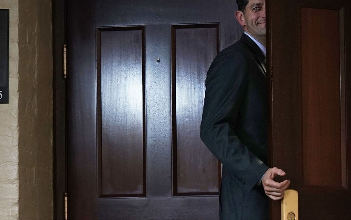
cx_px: 153
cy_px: 105
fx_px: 593
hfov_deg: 32.9
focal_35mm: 62
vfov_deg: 20.9
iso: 1250
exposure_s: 1/320
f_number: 2
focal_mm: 50
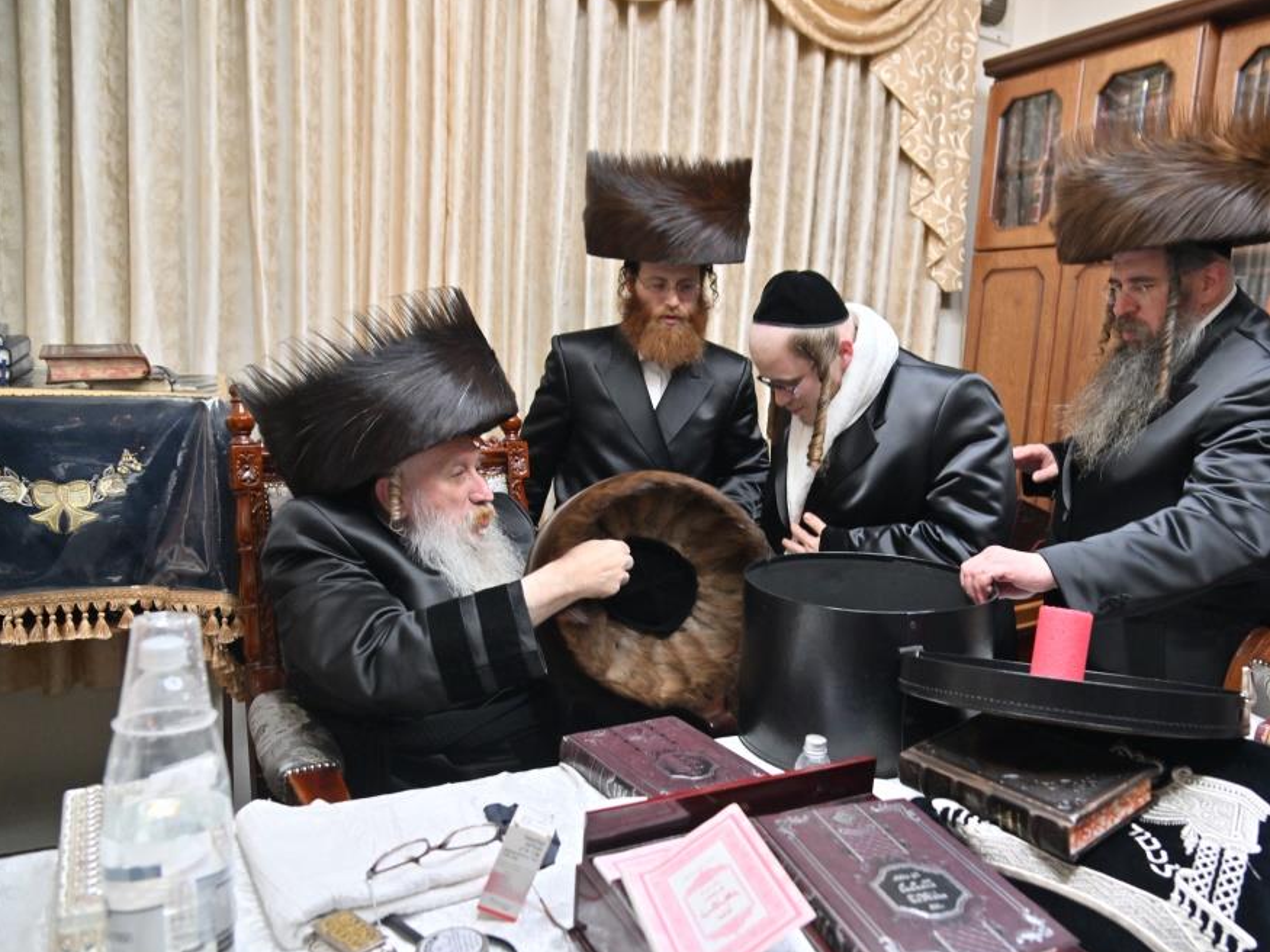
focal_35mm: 27
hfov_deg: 64.9
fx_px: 990
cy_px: 485
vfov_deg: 51.3
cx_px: 737
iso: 1000
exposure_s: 1/200
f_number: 4
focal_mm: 24
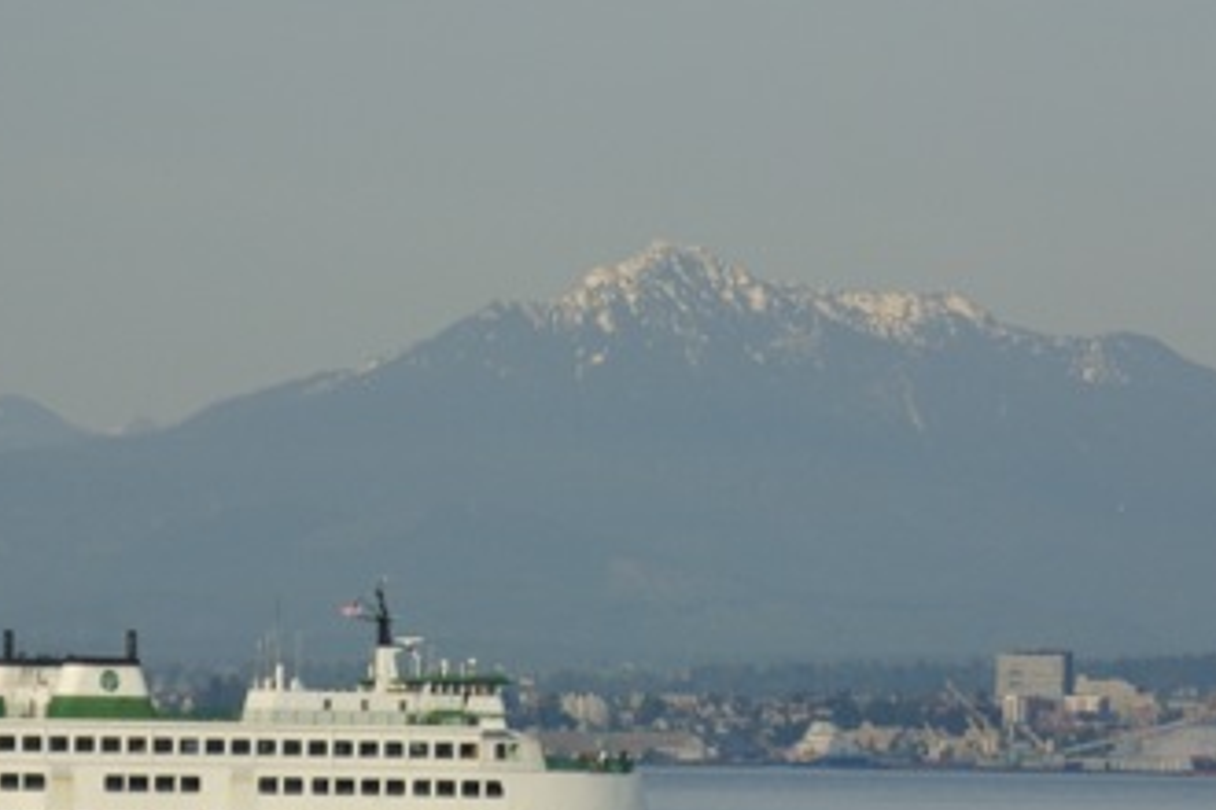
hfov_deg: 5.1
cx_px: 475
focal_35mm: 404
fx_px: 13645
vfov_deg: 3.4
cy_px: 563
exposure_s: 1/320
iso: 100
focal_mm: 77.1
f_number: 4.8
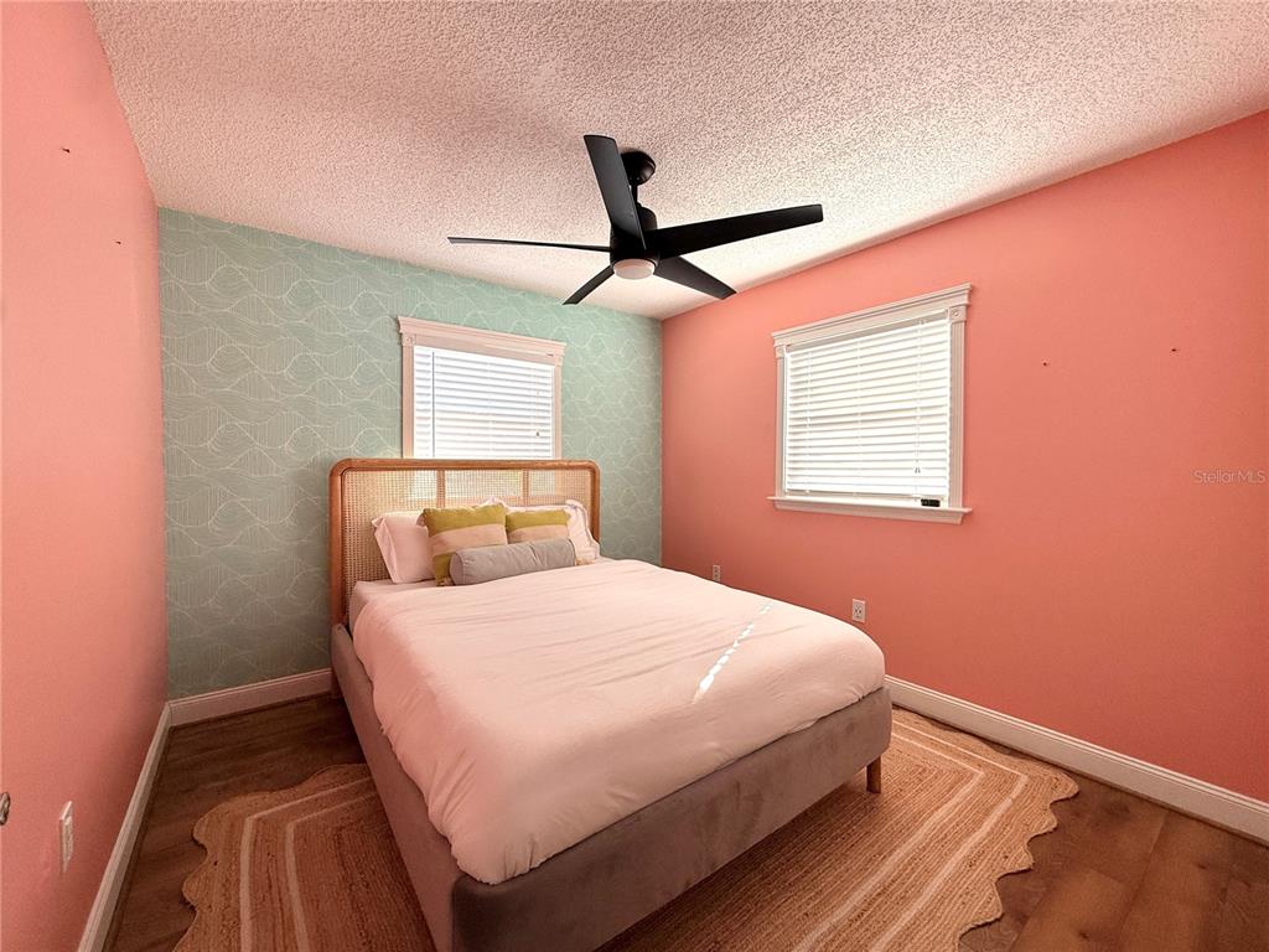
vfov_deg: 85.7
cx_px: 634
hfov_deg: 102.1
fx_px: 513
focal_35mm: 14
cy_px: 476
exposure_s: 1/117
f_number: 2.2
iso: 64
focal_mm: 2.22
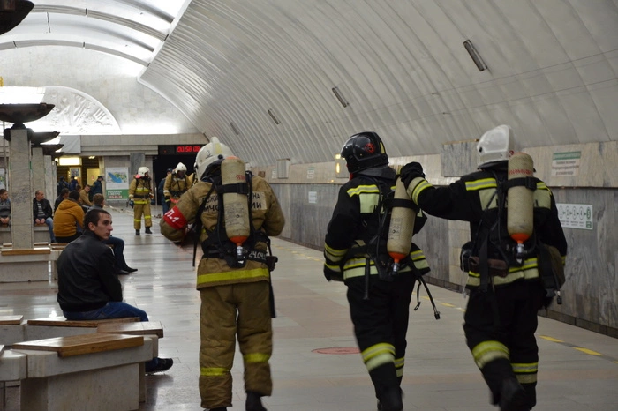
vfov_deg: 14.7
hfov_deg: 21.9
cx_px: 309
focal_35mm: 93
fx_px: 1596
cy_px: 206
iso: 900
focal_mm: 62
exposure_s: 1/30
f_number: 5.3
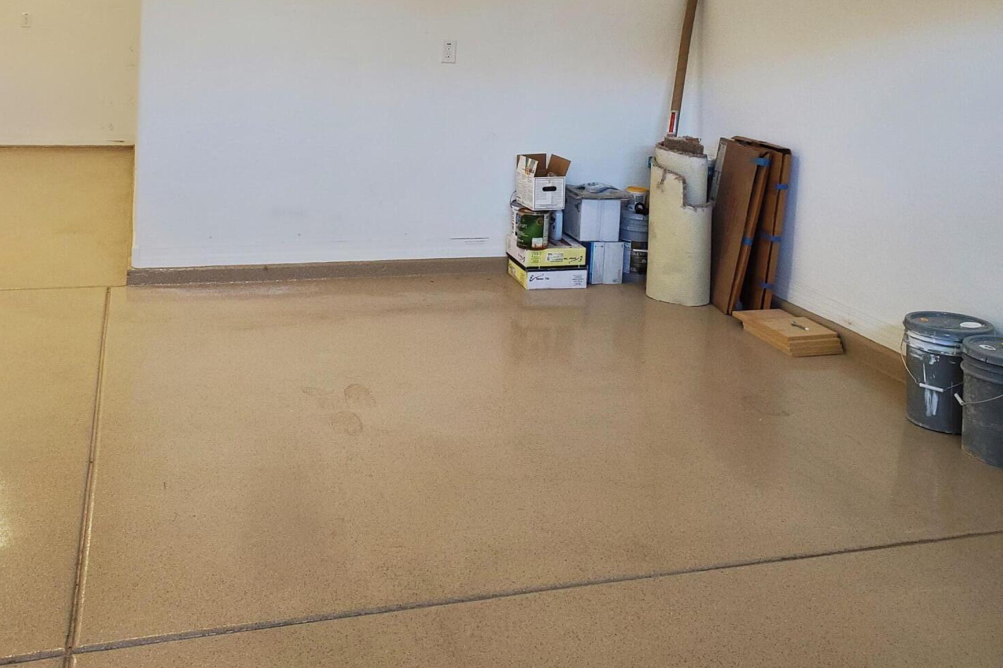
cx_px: 491
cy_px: 111
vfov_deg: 34.5
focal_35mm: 37
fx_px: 1031
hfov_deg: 51.9
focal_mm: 4.3
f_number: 2.4
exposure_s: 1/60
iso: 250
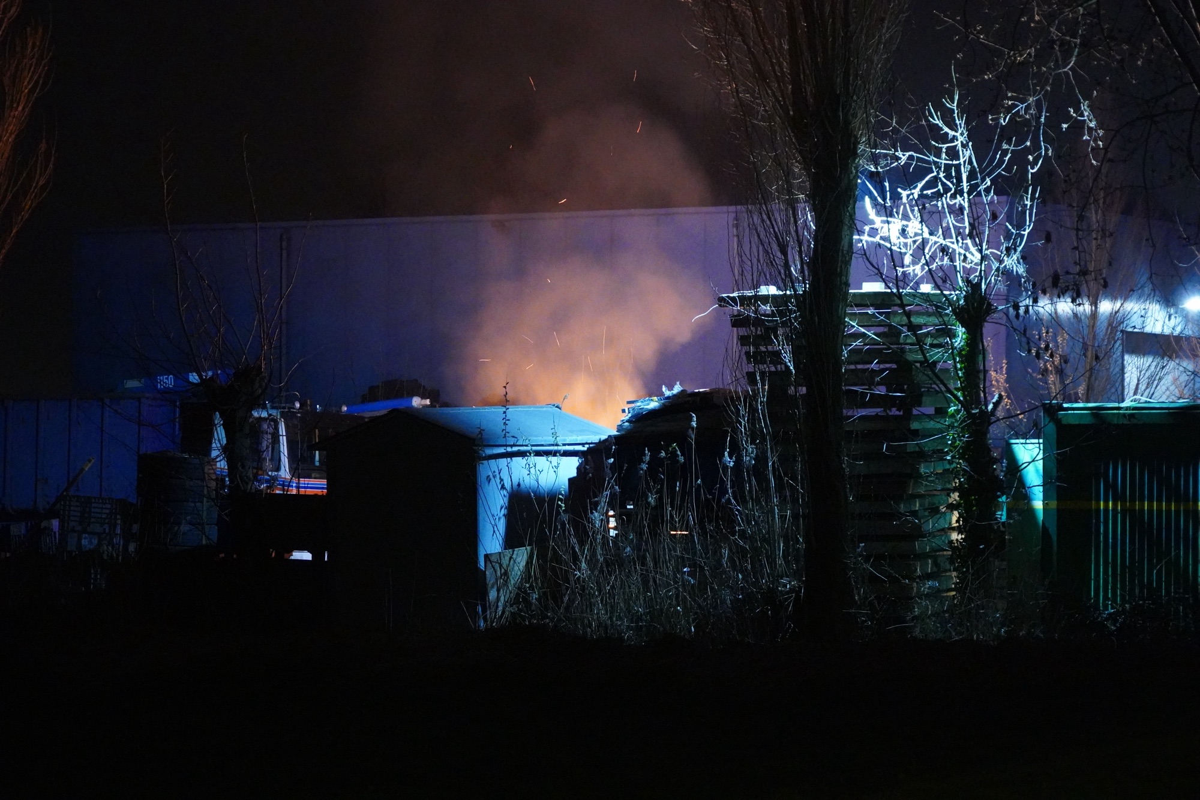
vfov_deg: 12.1
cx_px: 600
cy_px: 400
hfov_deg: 18.1
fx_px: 3766
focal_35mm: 113
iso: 25600
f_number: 6.3
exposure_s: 1/20
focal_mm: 113
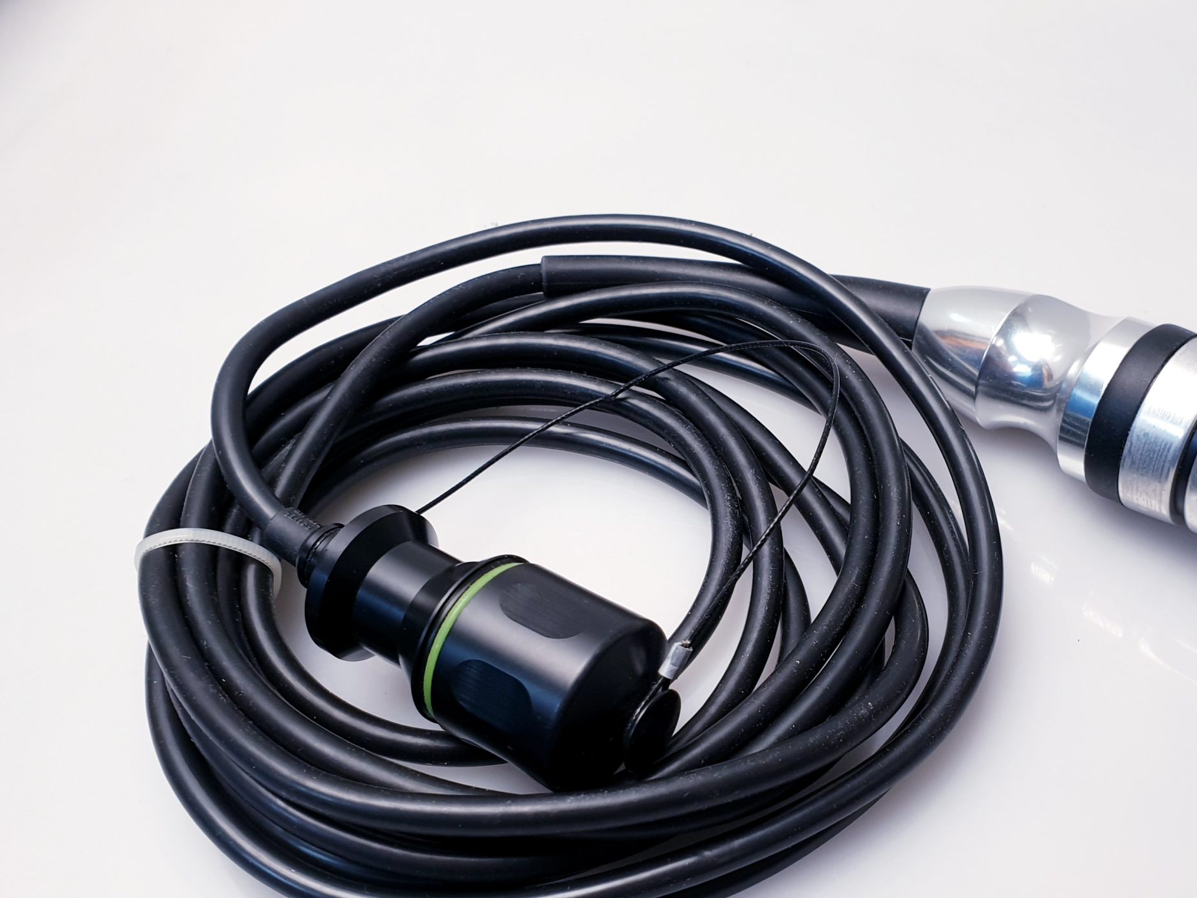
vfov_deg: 39.1
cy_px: 612
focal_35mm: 36
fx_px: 1245
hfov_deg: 50.4
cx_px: 802
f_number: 2.4
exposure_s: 1/50
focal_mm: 4.3
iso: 80
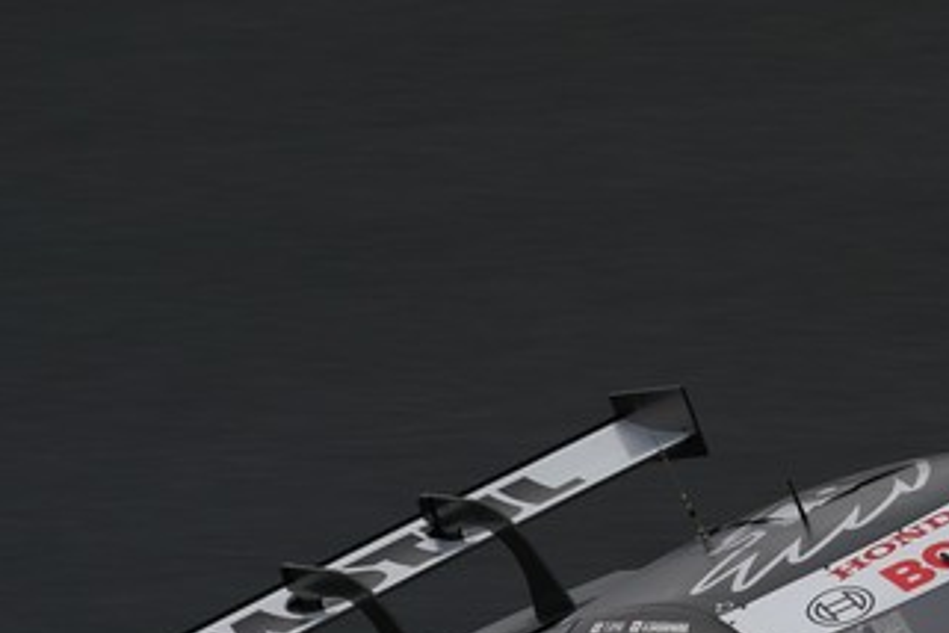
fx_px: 22590
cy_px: 627
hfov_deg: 2.4
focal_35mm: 857
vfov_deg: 1.6
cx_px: 822
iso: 320
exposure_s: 1/250
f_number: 10
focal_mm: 382
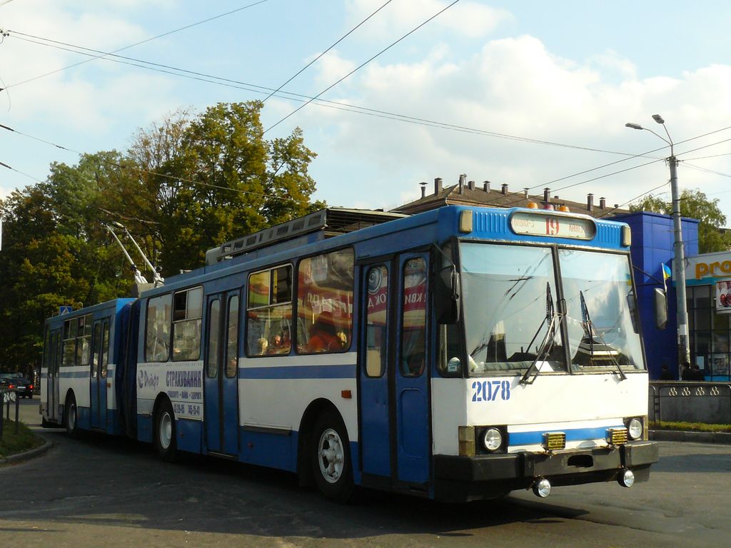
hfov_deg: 51.4
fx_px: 760
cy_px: 274
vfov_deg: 39.7
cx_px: 366
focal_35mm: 36
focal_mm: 6
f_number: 8
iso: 200
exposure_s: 1/250
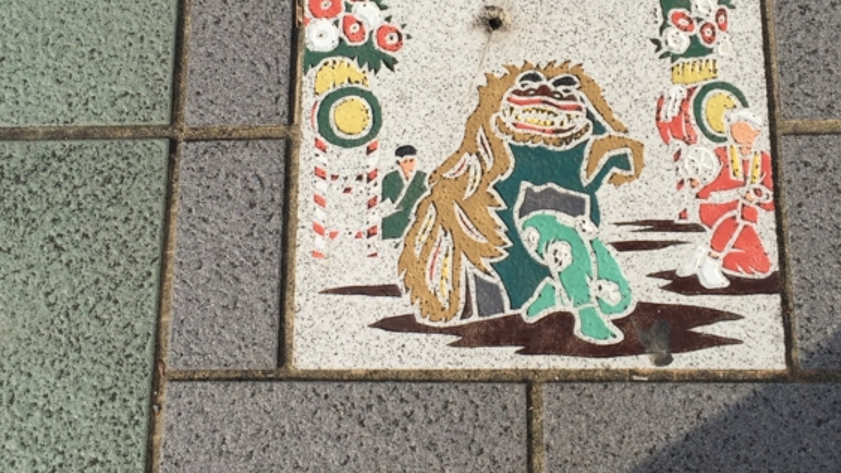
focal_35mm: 45
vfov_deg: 26.3
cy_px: 138
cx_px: 461
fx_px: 1003
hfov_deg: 45.4
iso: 32
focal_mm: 4.15
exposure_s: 1/2475
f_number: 2.2
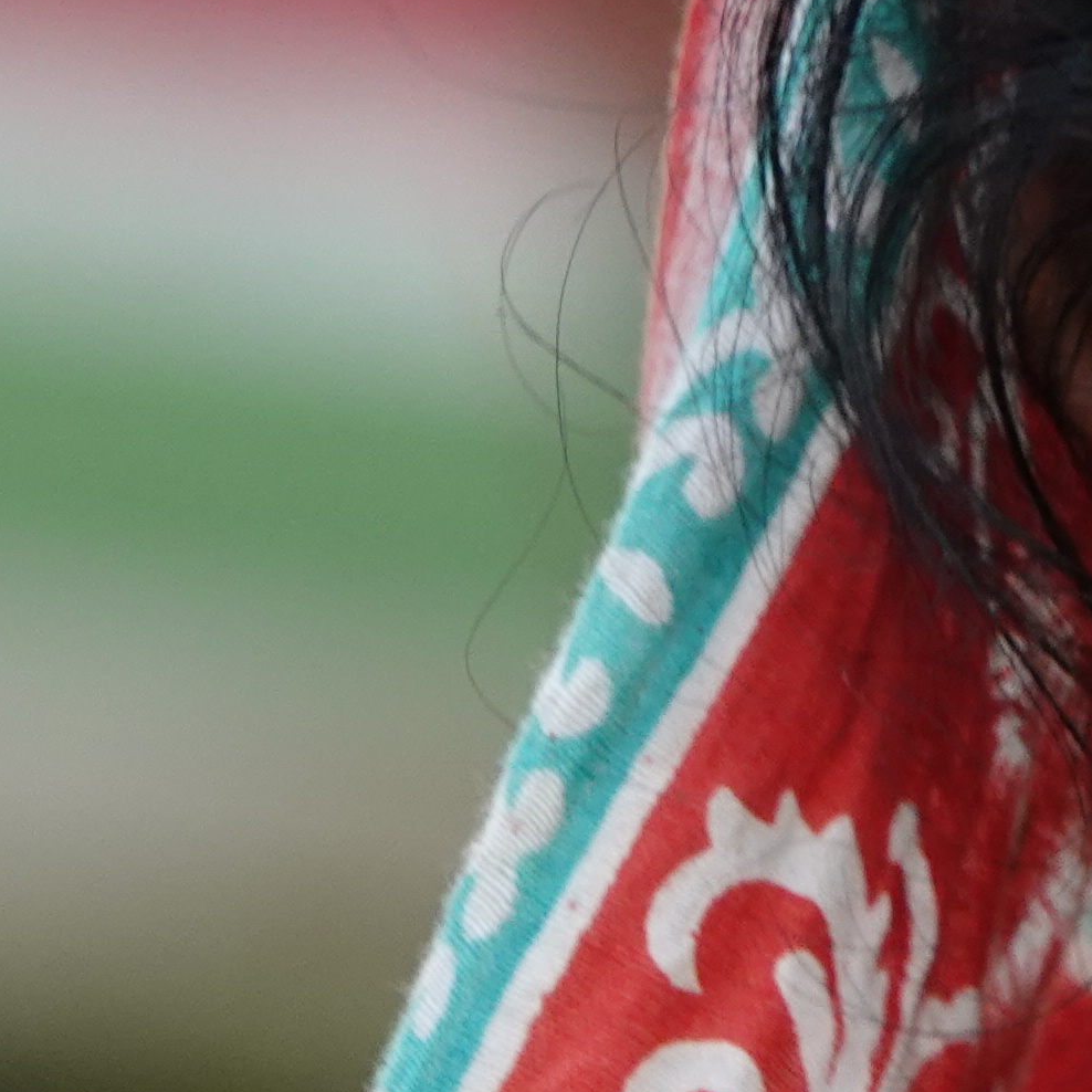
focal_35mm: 1747
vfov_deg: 1.0
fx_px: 62351
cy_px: 414
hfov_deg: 1.0
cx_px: 2135
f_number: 5.6
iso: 320
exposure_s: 1/250
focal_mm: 135.89
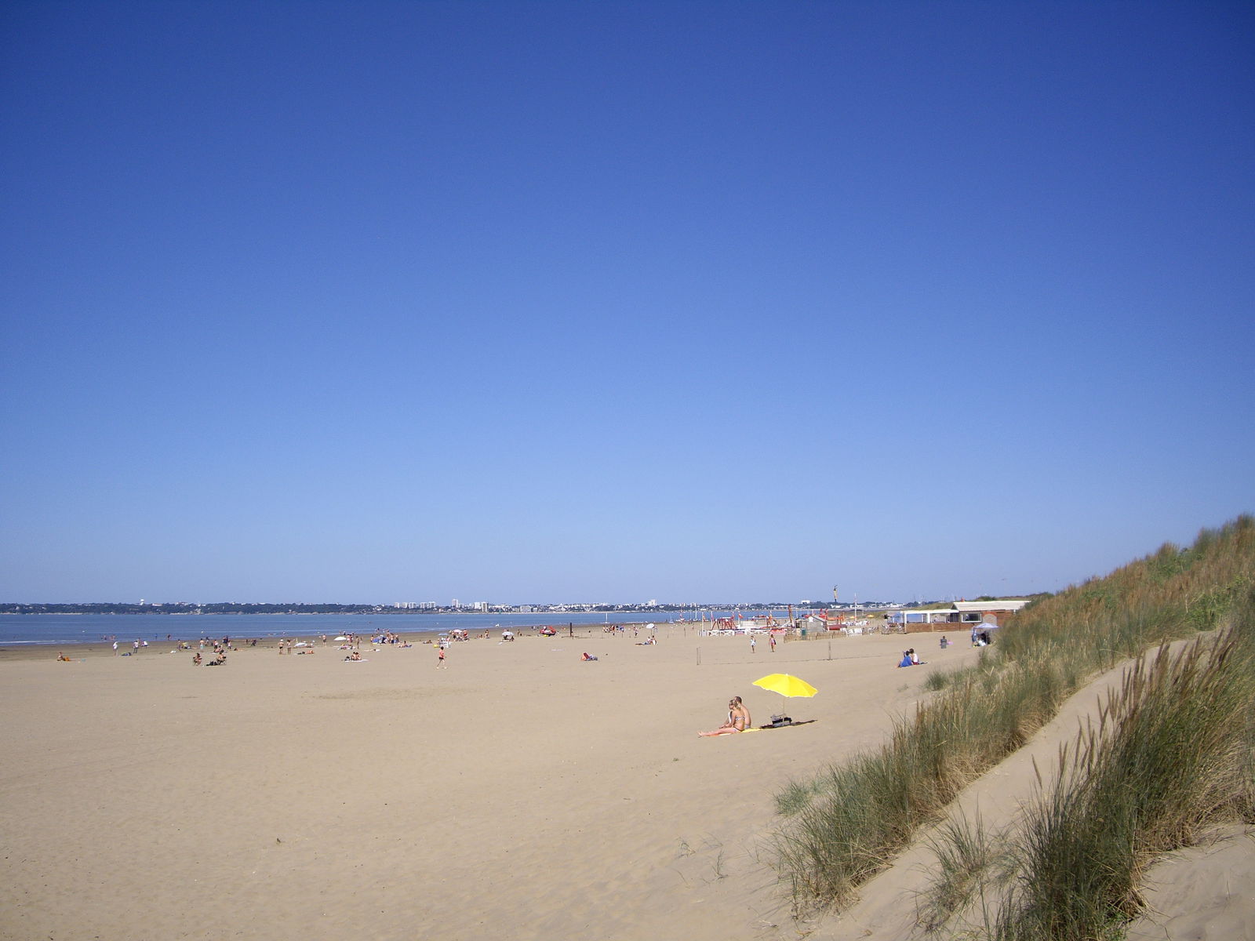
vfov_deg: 37.7
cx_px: 628
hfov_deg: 49.0
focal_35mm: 38
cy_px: 470
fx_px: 1378
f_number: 8
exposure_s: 1/200
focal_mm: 7.9
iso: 64
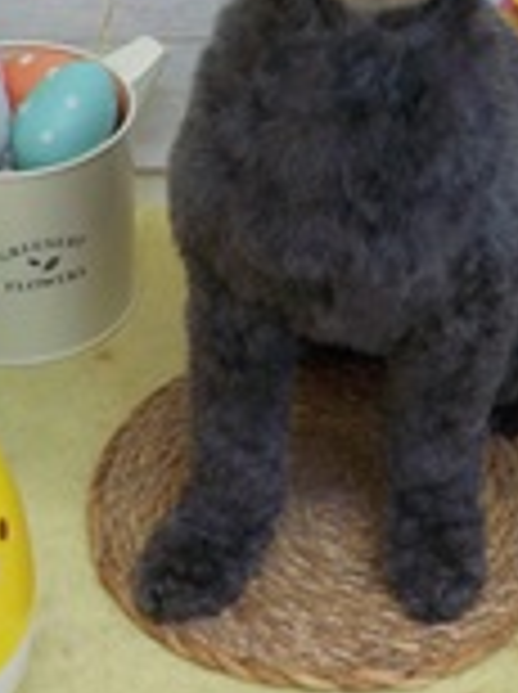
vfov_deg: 24.5
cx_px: 342
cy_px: 108
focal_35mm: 78
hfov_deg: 18.8
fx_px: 1561
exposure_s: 1/30
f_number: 3.3
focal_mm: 4.1
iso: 160
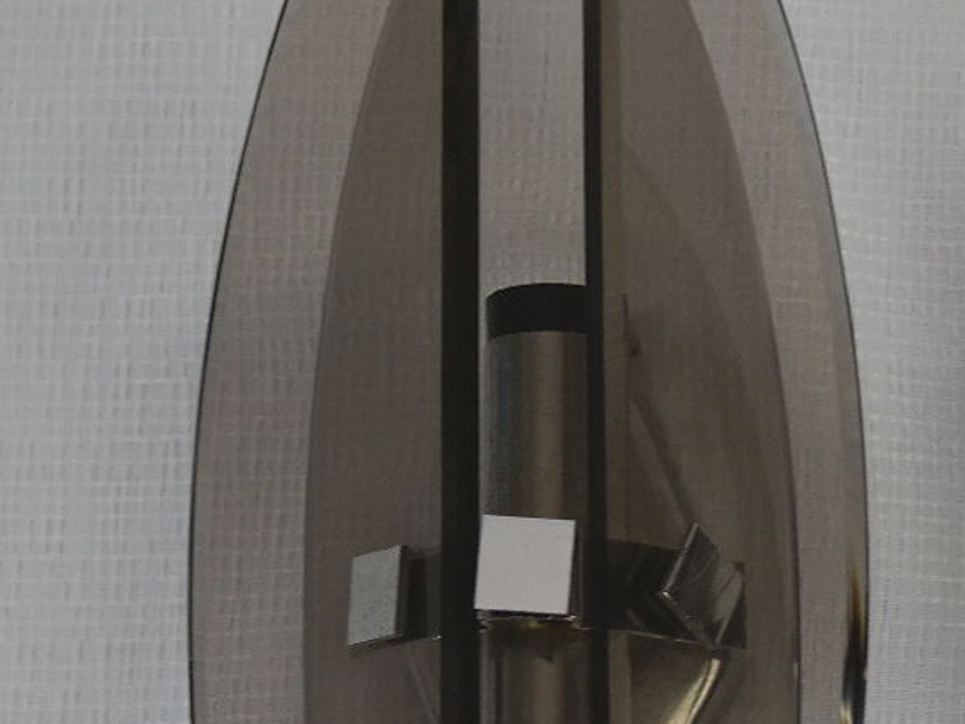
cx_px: 941
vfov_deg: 11.8
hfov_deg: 15.5
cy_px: 624
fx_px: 3485
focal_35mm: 125
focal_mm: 28
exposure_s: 1/50
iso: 400
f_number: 4
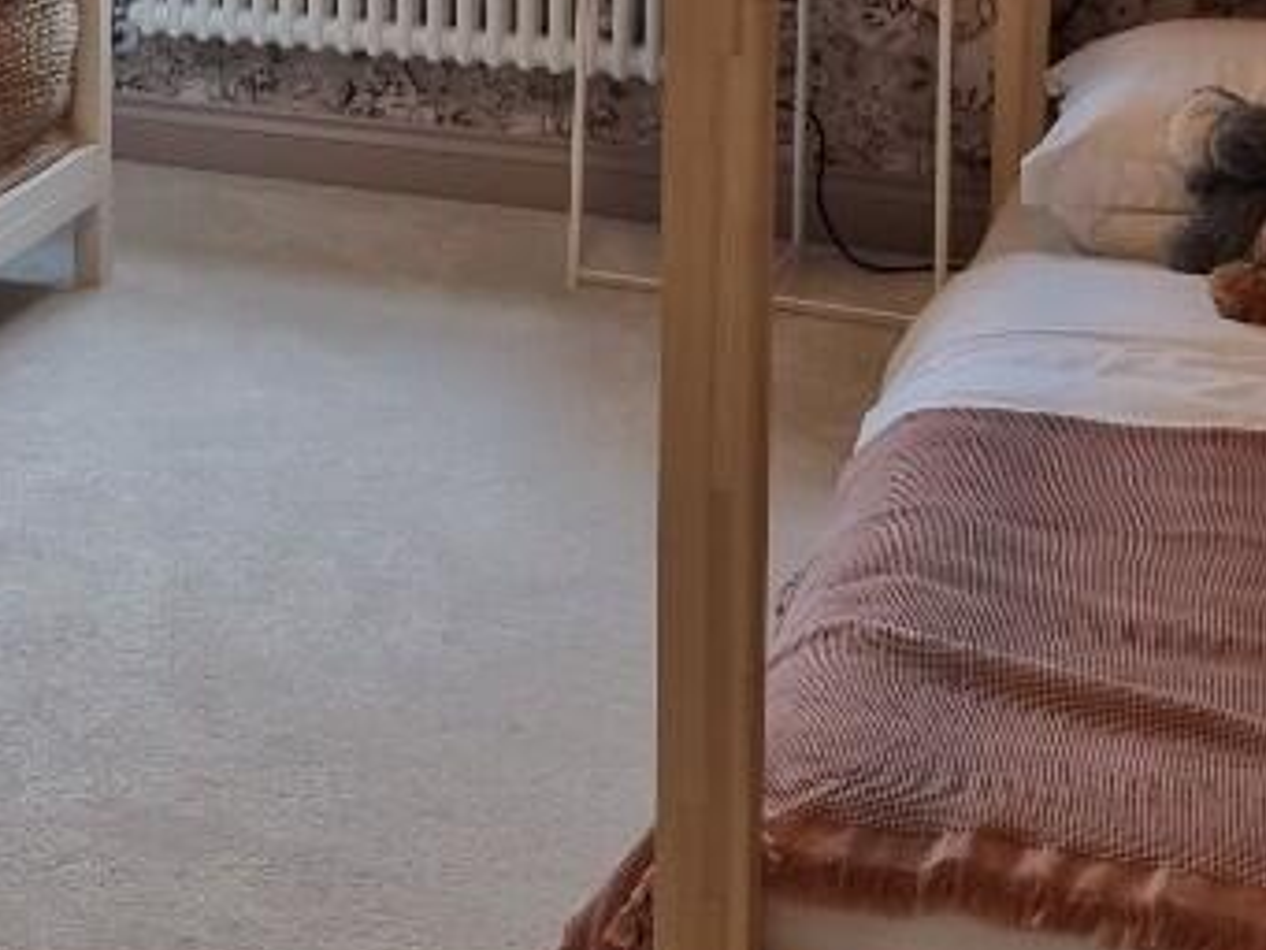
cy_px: -122
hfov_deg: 26.2
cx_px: 145
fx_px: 2634
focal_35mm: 72
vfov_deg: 19.5
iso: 200
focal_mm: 6.7
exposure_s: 1/40
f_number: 1.8
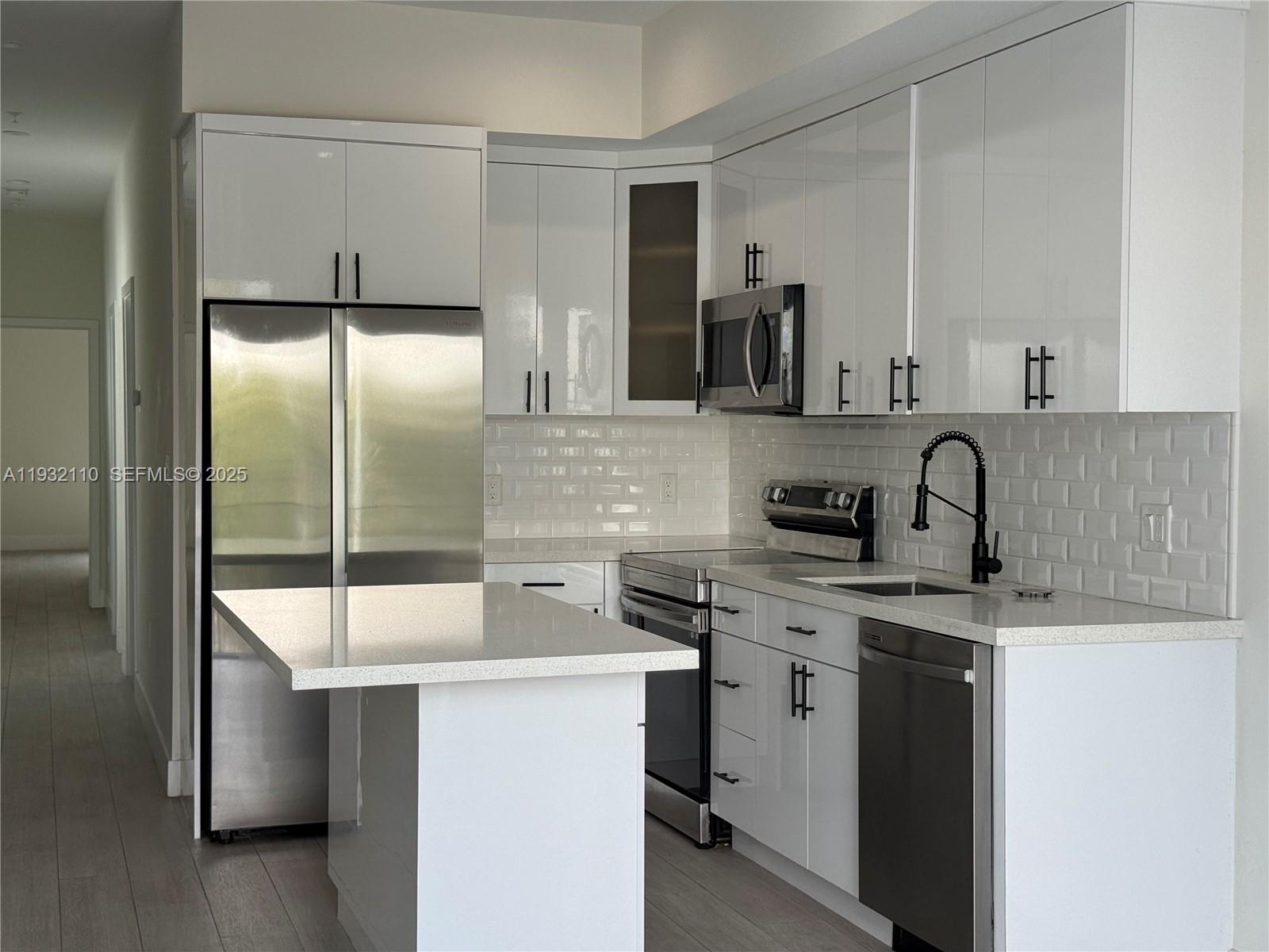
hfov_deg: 39.7
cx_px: 634
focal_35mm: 48
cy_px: 476
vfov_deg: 30.3
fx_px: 1760
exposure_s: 1/506
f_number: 1.78
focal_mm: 6.76
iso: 80
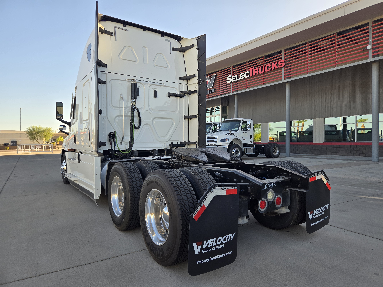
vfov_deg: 58.9
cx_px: 192
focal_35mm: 23
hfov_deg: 73.9
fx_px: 254
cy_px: 144
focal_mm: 5.4
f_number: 1.8
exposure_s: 1/569
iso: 25
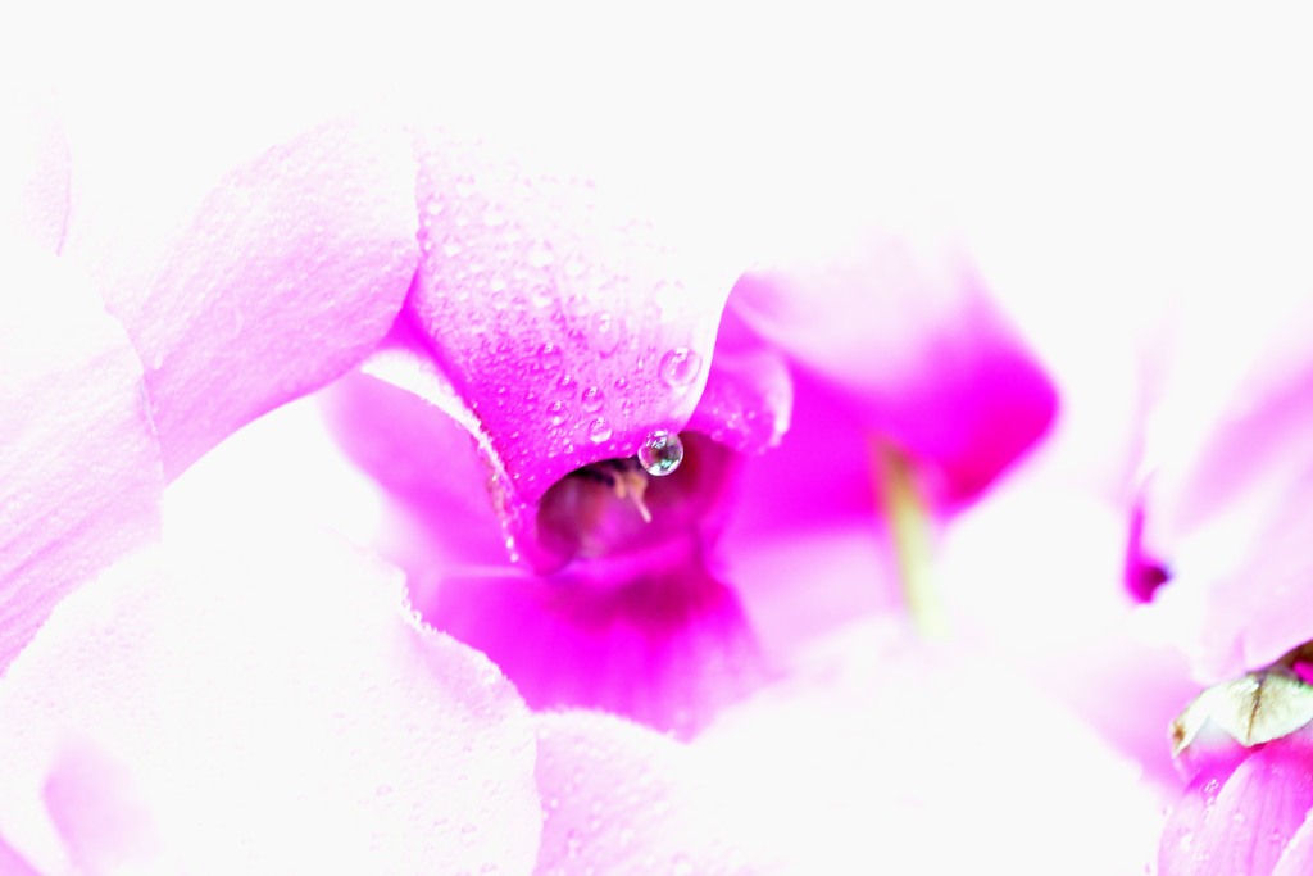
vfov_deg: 19.5
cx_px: 656
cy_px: 438
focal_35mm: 70
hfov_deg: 28.8
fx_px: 2553
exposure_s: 1/40
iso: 2000
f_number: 8
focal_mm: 70
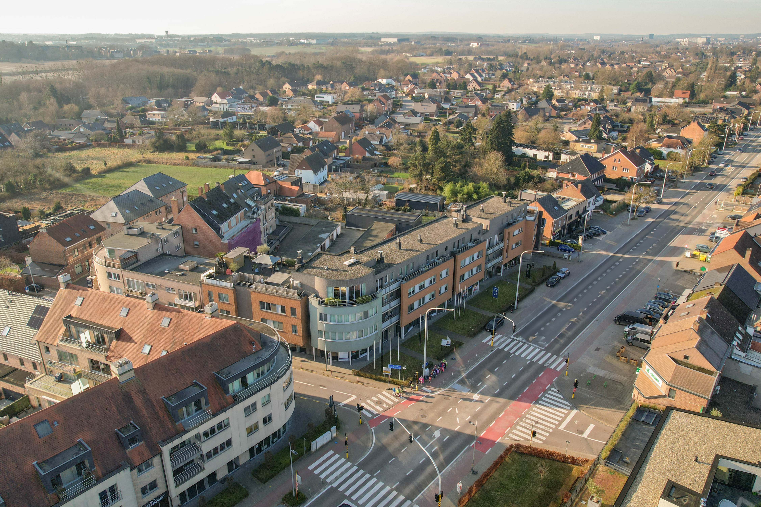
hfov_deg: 71.5
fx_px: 528
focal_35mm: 25
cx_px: 376
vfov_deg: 51.3
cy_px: 250
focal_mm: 8.38
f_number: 2.8
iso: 100
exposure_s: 1/100
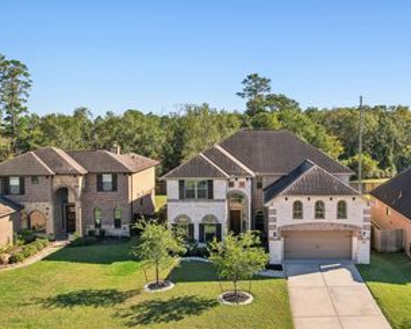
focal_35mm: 34
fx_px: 413
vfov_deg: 43.1
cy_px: 196
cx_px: 265
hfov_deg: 52.1
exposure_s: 1/90
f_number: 2.8
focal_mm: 8.4
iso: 110
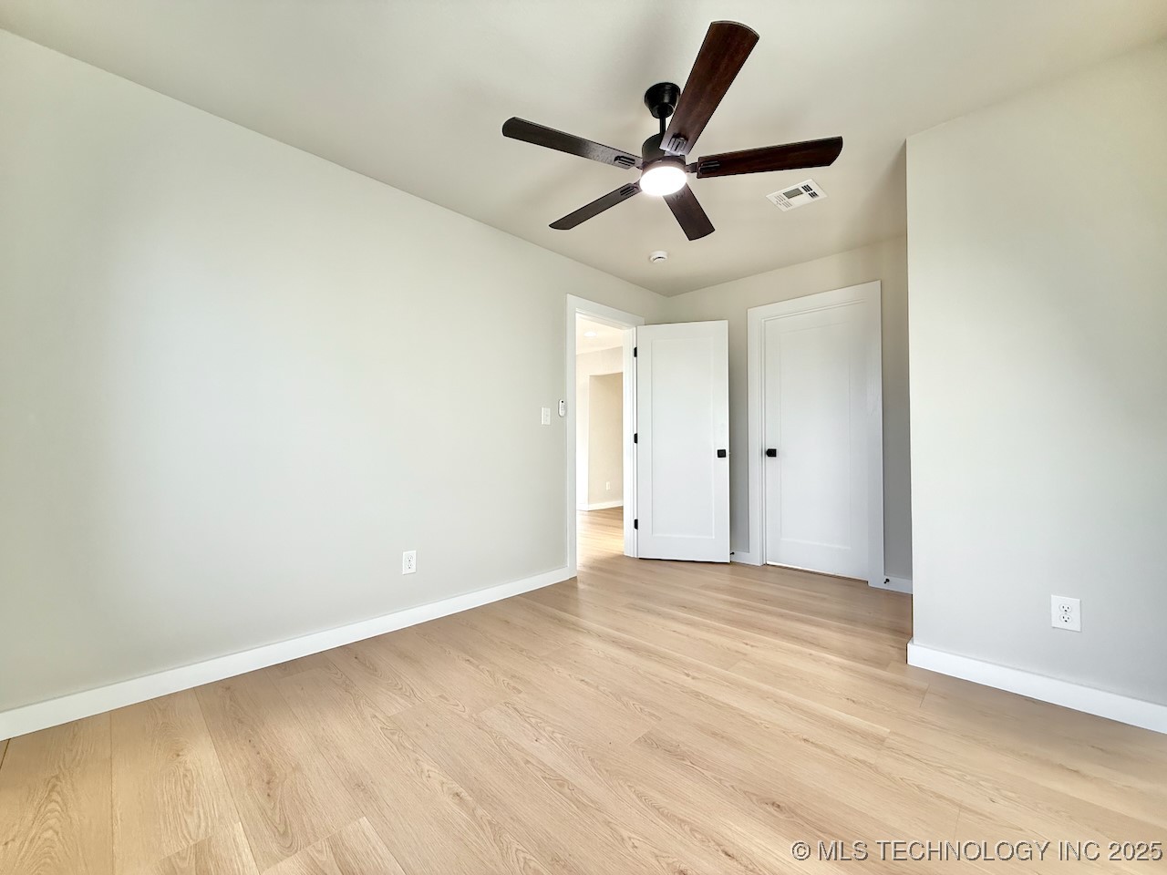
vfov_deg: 85.7
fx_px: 472
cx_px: 584
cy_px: 438
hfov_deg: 102.1
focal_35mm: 14
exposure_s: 1/120
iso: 160
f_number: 2.2
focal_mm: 2.22
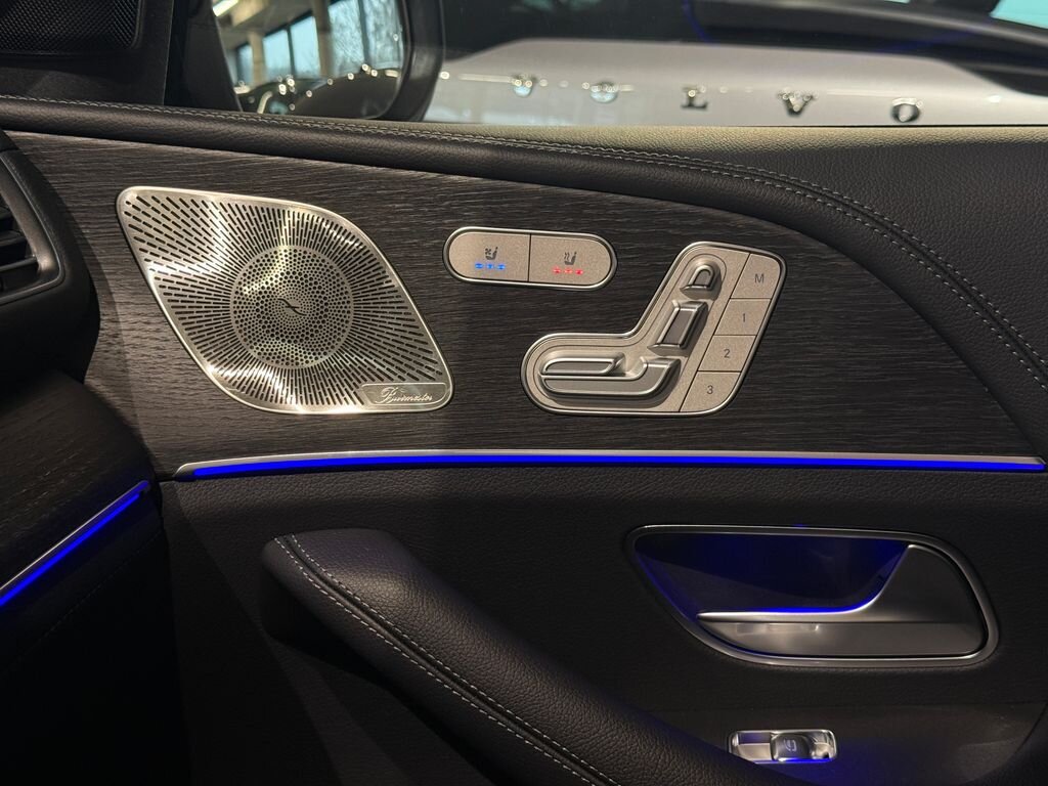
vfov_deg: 30.3
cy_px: 393
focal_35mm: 48
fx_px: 1453
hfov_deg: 39.7
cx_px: 524
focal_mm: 6.76
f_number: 1.78
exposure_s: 1/50
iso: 80
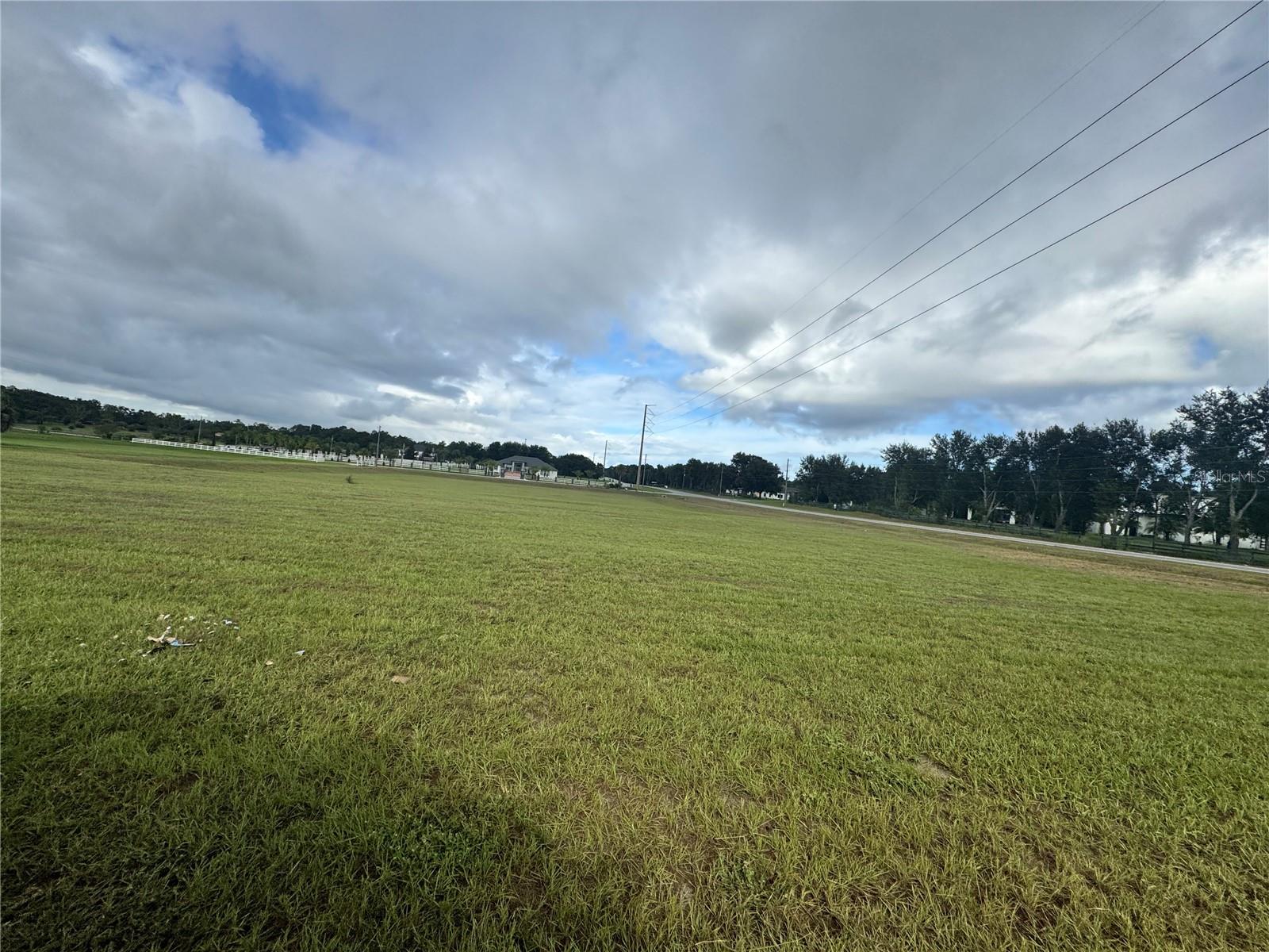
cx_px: 634
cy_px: 476
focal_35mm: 14
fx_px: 513
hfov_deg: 102.1
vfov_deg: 85.7
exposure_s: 1/2028
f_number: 2.2
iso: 50
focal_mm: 2.22
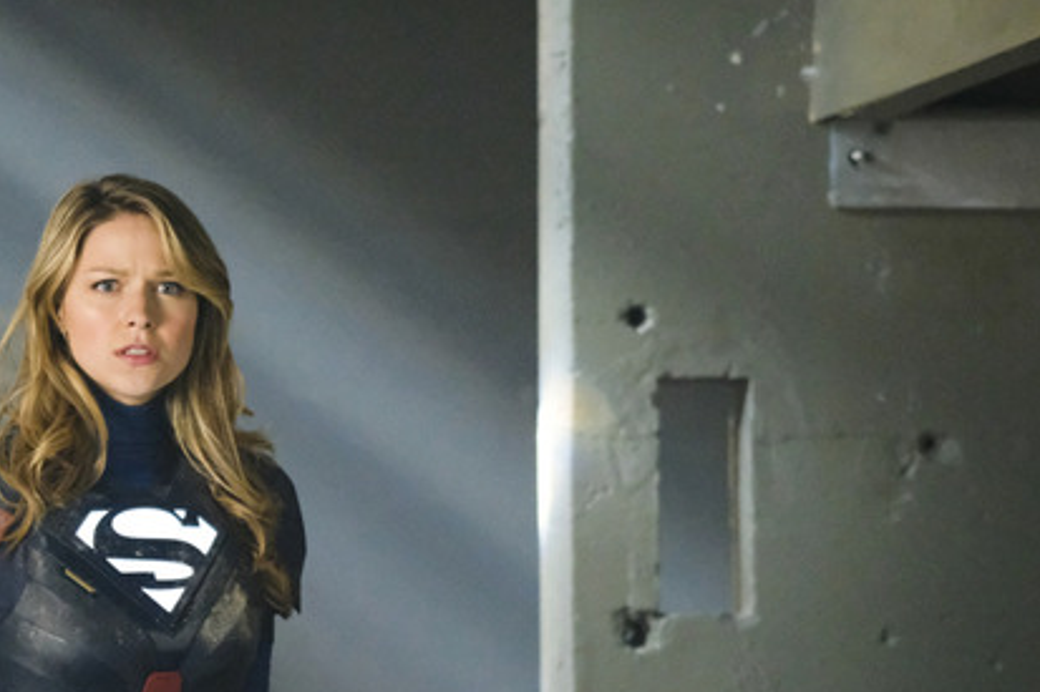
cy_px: 632
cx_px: 312
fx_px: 7363
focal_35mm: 255
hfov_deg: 8.1
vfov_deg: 5.4
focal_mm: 90
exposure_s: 1/125
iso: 5000
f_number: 2
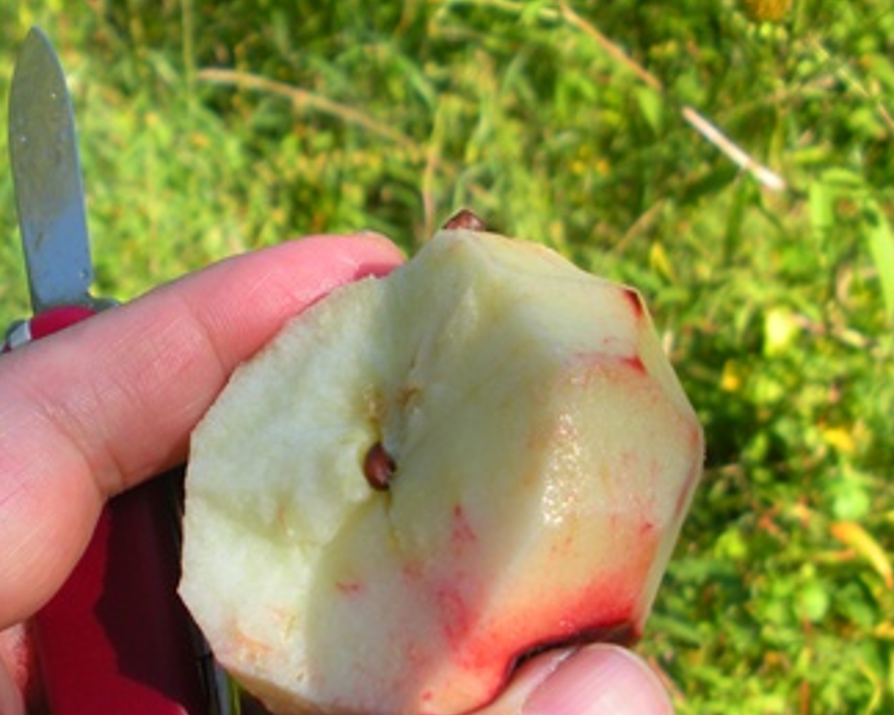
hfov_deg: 29.1
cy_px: 453
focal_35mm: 65
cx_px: 350
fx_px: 1719
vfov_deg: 23.4
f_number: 3.5
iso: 64
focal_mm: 6.3
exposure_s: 1/202
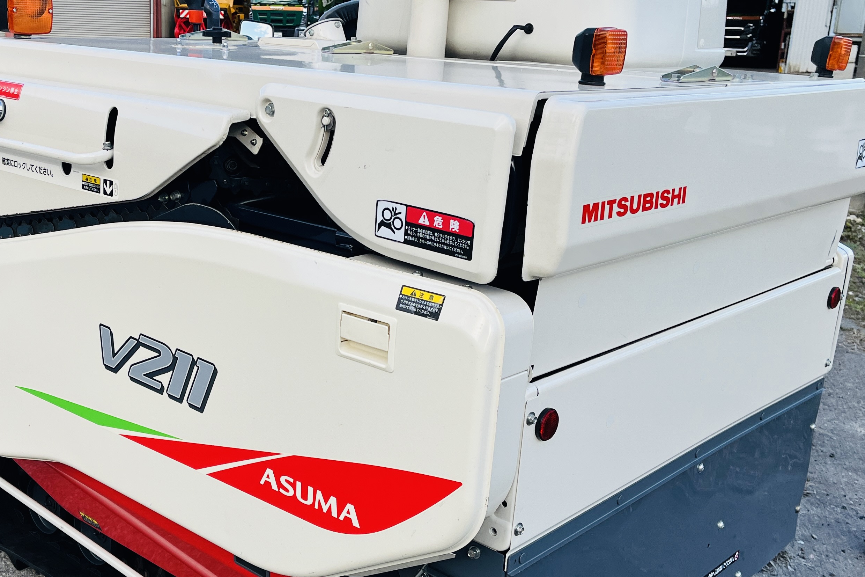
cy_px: 310
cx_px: 310
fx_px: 1057
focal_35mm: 44
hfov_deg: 44.0
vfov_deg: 30.5
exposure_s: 1/804
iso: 50
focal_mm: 5.1
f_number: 1.6
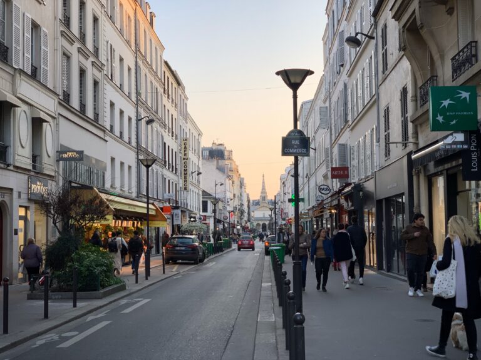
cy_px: 180
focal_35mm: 52
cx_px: 240
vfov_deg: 28.0
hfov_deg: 36.8
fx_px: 723
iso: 16
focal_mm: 6
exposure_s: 1/112
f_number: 2.4
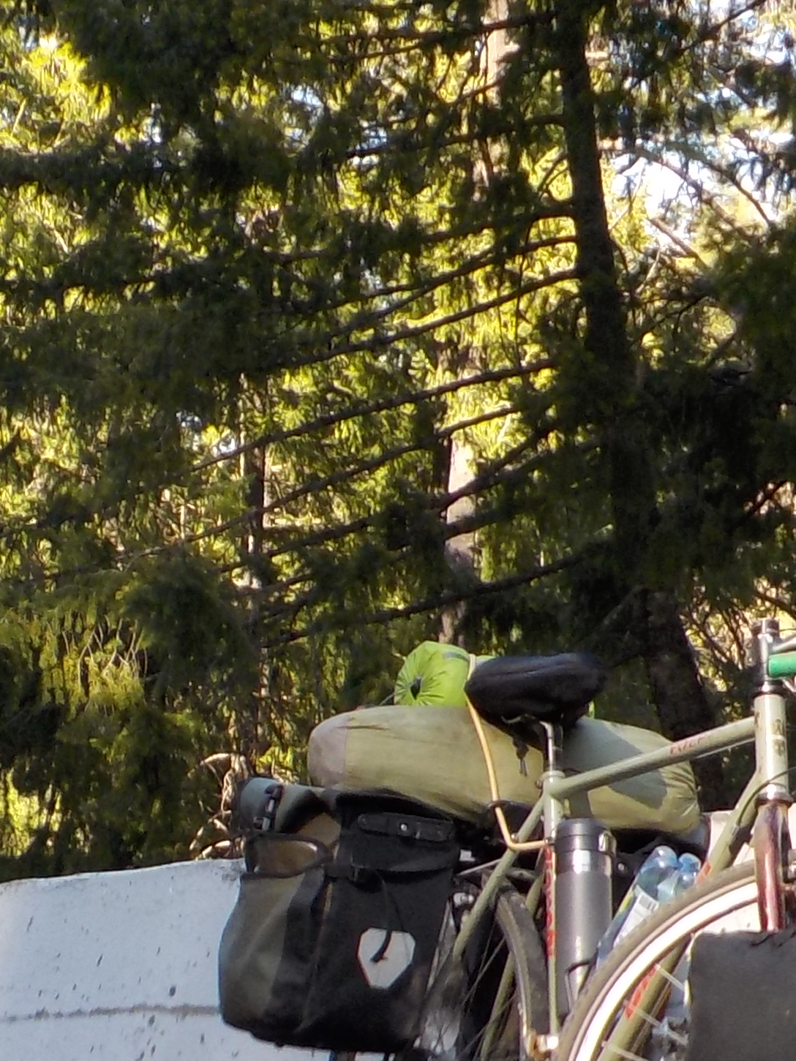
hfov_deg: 16.4
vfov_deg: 22.3
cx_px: -181
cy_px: 906
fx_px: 2637
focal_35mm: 86
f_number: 3.3
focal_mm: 4.1
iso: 125
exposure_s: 1/160
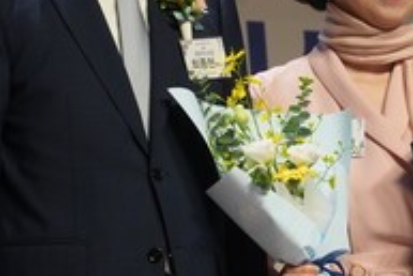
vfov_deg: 4.1
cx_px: 265
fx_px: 3812
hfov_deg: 6.2
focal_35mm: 332
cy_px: 75
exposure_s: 1/160
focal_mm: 107
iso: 640
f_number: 6.3
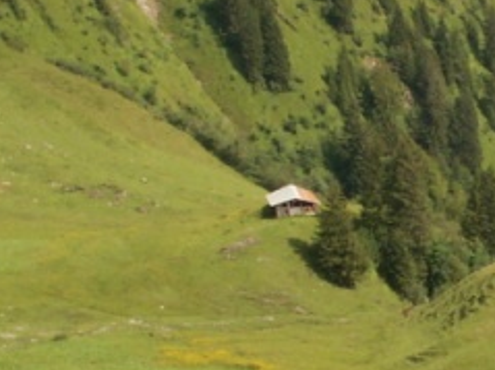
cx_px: 478
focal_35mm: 150
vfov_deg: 9.9
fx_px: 2144
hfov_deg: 13.0
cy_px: 223
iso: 50
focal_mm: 5.86
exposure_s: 1/100
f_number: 8
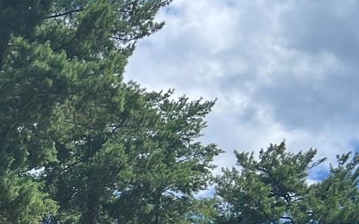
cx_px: -231
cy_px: 381
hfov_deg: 16.1
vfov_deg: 10.8
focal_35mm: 115
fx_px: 1125
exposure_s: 1/1838
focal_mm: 5.7
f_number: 1.5
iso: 50
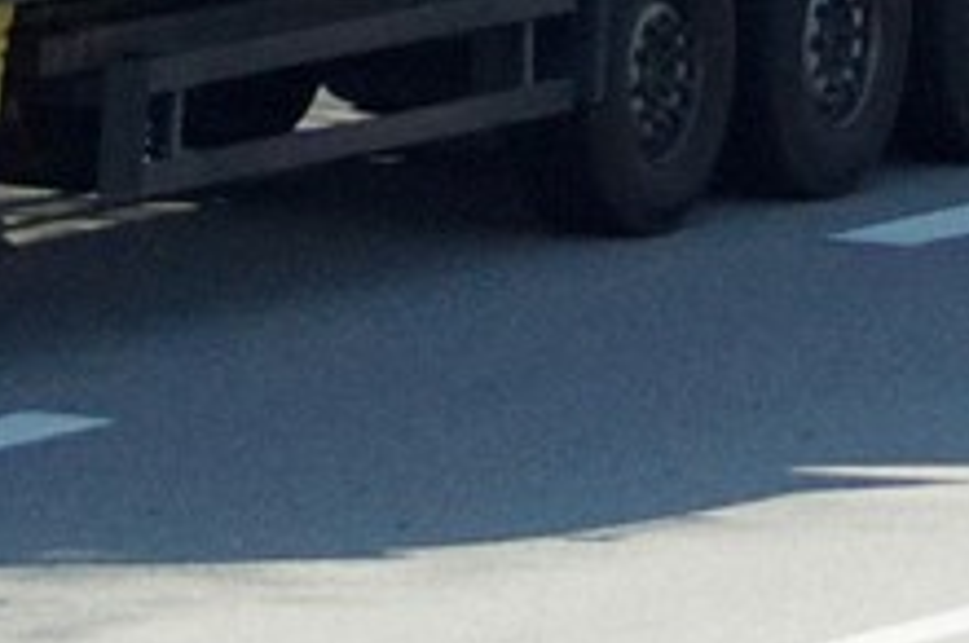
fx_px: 10988
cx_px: -194
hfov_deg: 5.0
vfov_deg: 3.3
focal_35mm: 409
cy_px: -462
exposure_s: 1/2000
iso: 800
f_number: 5
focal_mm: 75
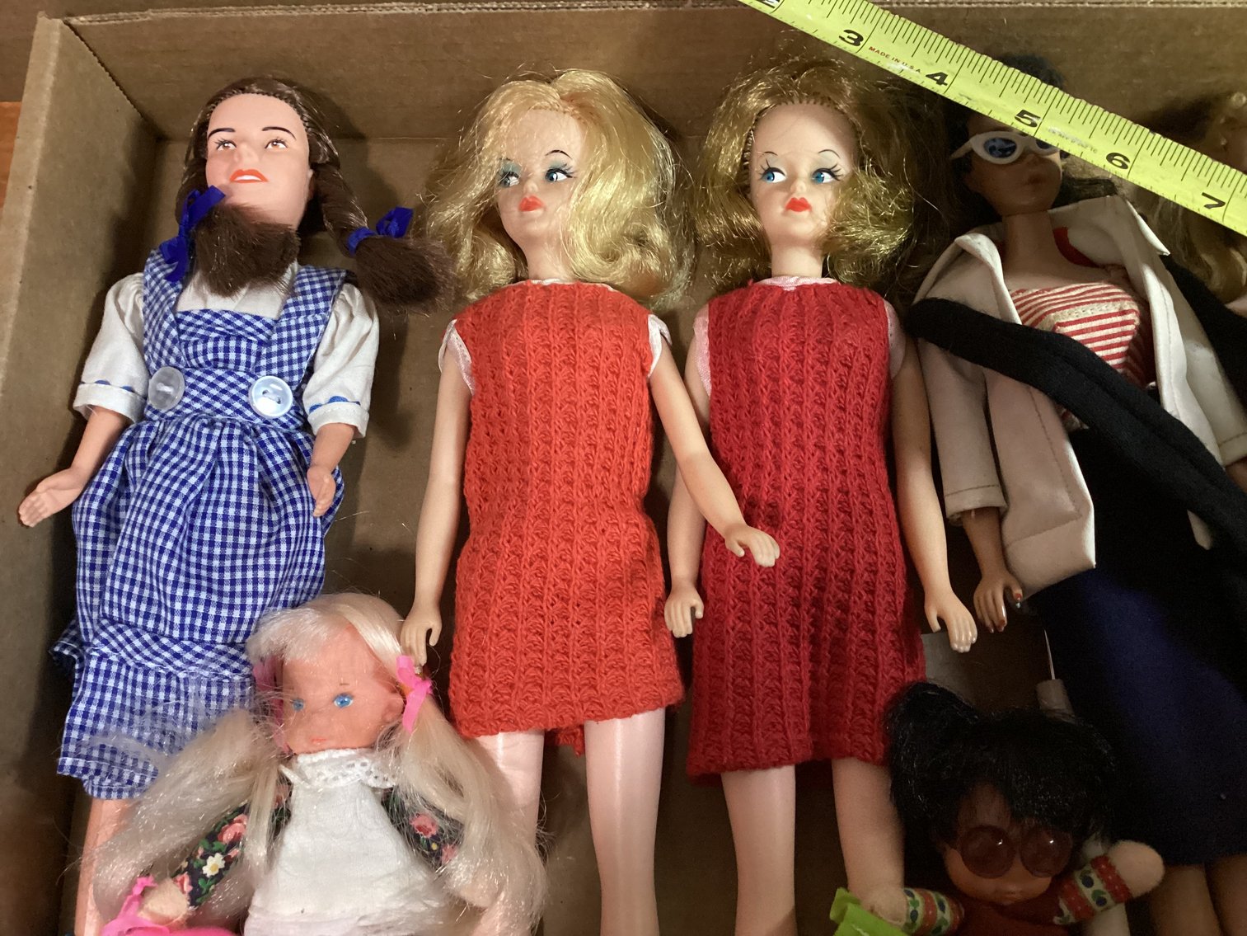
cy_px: 468
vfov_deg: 45.4
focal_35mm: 31
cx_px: 624
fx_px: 1117
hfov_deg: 58.3
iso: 400
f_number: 2.4
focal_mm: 3.3
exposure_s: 1/30
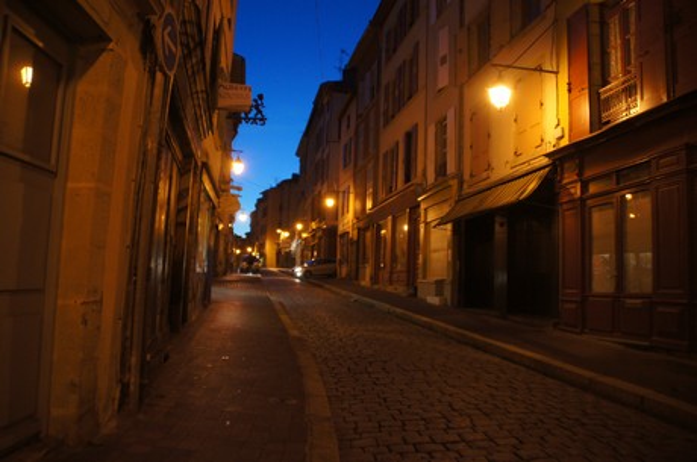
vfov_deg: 47.8
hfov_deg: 67.5
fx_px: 522
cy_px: 231
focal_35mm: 27
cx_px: 348
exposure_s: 1/30
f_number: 3.5
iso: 1250
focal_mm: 18
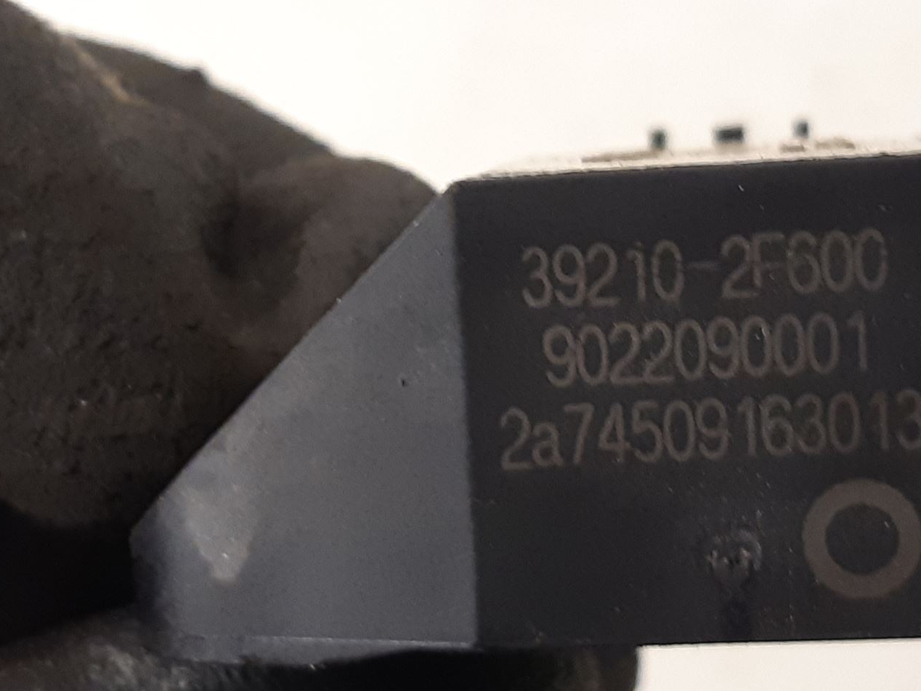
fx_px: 1117
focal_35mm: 42
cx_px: 553
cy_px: 403
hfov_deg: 44.6
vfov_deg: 34.3
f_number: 1.7
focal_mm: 3.93
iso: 200
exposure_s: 1/25
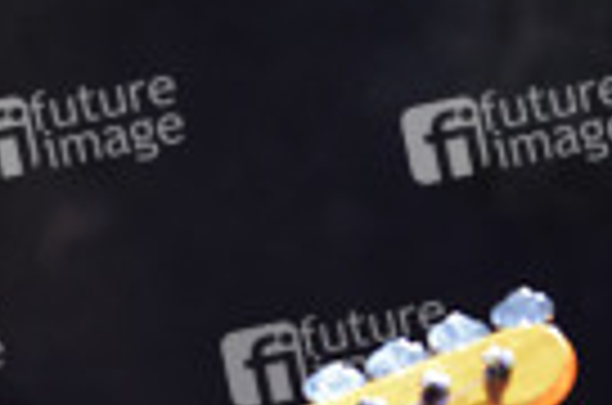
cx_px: -52
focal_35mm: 398
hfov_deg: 5.2
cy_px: 468
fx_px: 6750
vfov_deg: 3.4
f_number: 2.8
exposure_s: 1/320
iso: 2500
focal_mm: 120
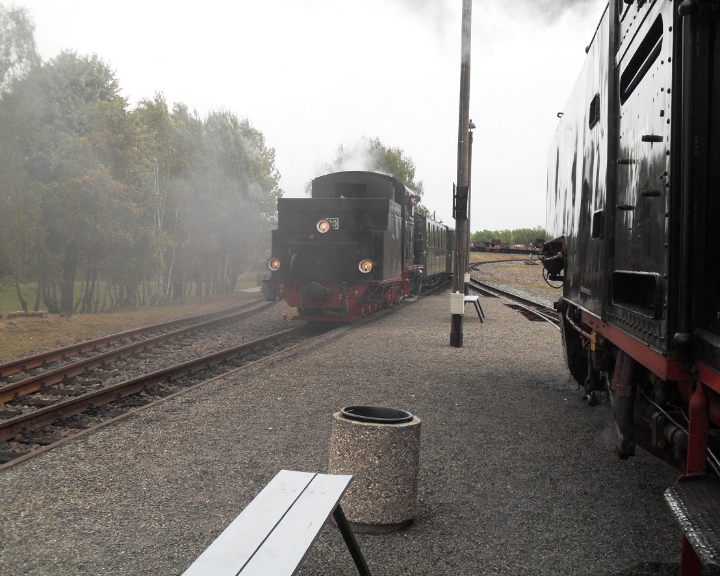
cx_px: 387
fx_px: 788
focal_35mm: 37
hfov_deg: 49.0
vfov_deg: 40.1
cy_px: 291
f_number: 2.8
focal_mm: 6.2
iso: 100
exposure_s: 1/180
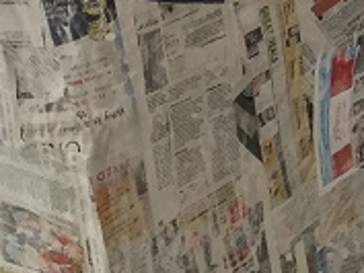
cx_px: 448
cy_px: -150
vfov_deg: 8.6
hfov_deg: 11.5
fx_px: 1768
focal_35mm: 168
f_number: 2.2
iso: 64
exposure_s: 1/30
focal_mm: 4.15
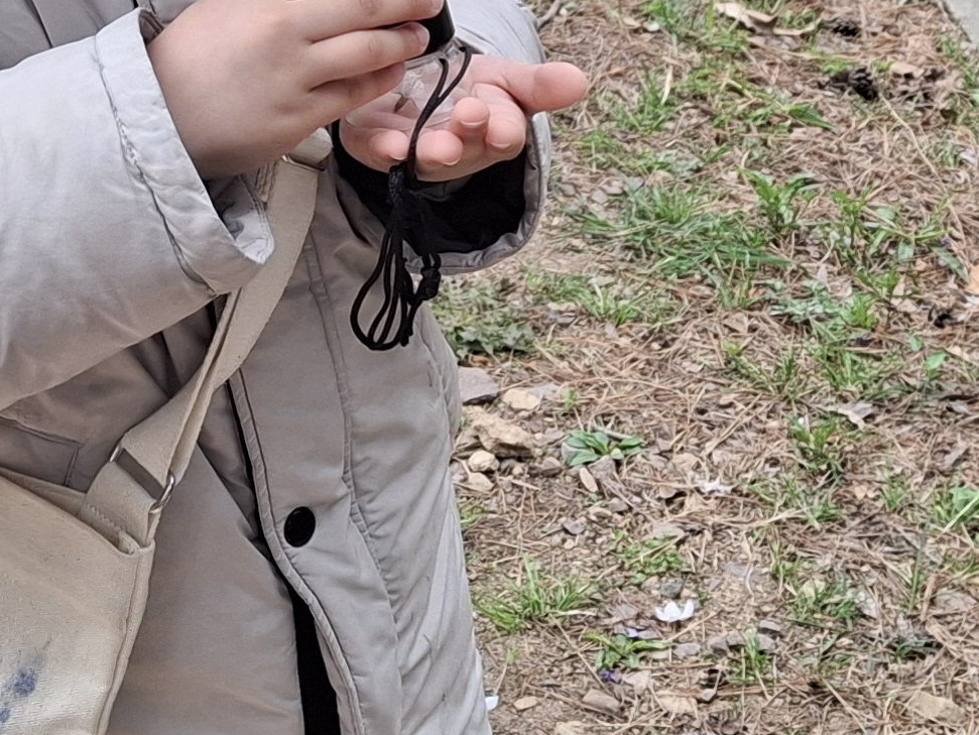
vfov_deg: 13.4
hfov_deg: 18.4
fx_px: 2971
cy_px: -318
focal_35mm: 105
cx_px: 112
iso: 25
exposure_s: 1/129
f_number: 1.8
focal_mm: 4.69
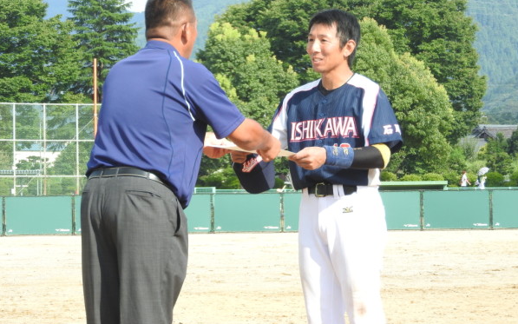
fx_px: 3007
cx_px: 259
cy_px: 153
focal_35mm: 213
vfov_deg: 6.2
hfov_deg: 9.8
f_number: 5.3
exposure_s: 1/160
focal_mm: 35.8
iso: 100
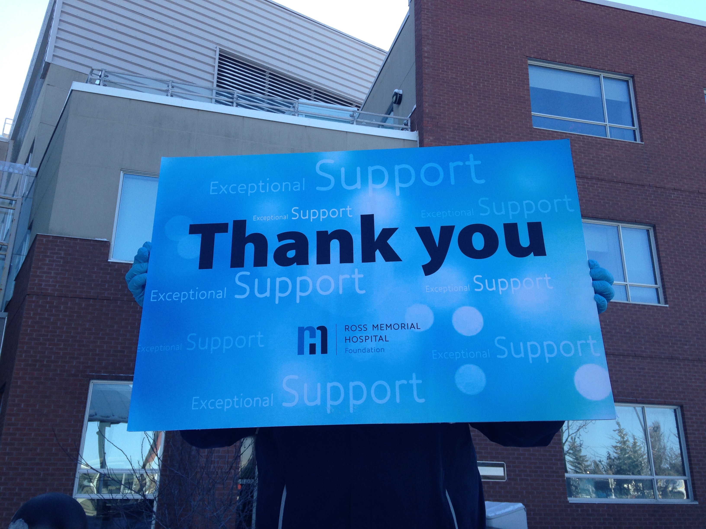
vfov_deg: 42.9
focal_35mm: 33
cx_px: 353
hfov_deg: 55.4
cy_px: 264
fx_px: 673
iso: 50
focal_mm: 4.12
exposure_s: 1/507
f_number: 2.4
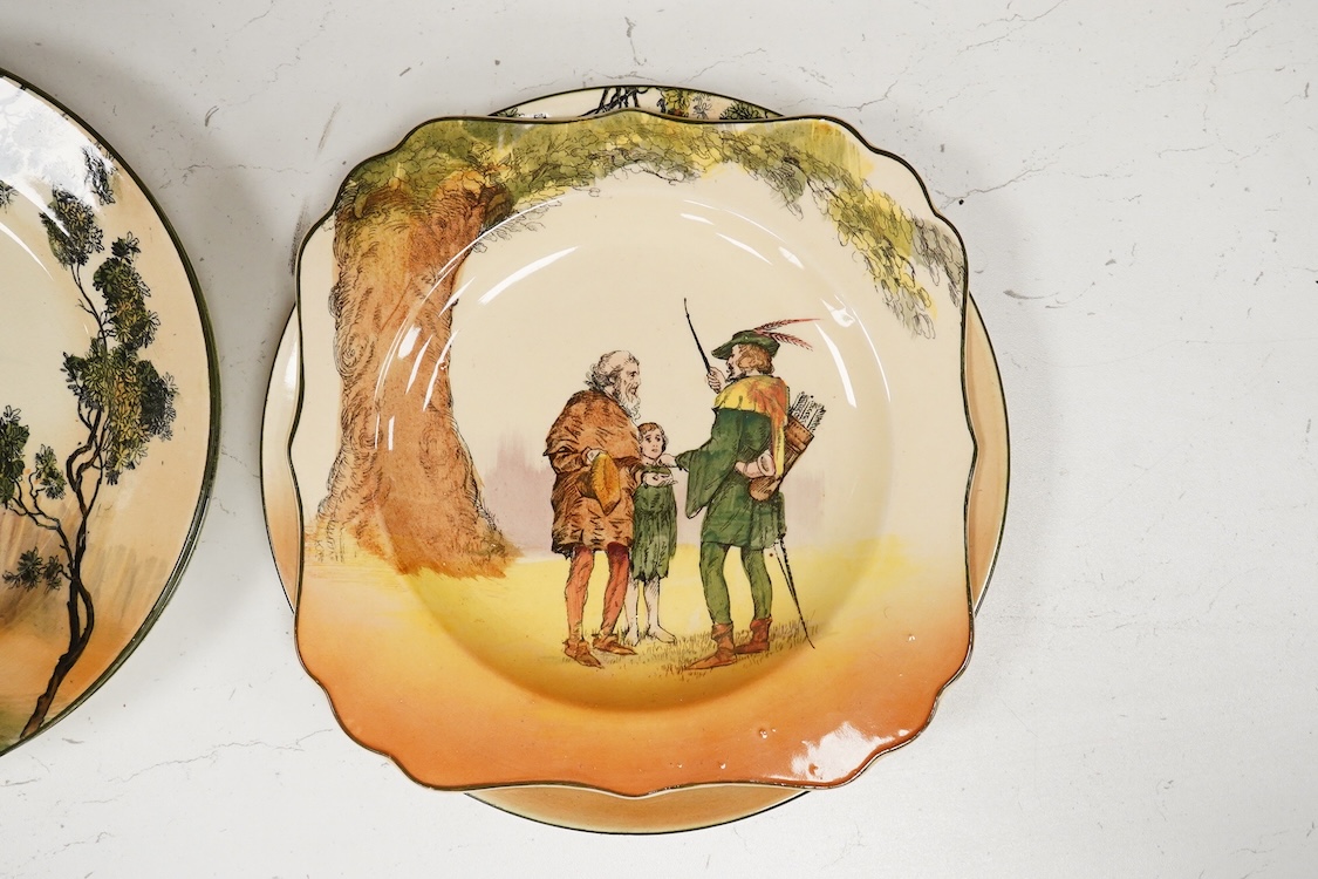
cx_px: 659
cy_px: 440
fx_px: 1647
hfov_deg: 43.6
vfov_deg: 29.9
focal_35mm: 45
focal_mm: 30
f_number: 10
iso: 2500
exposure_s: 1/160
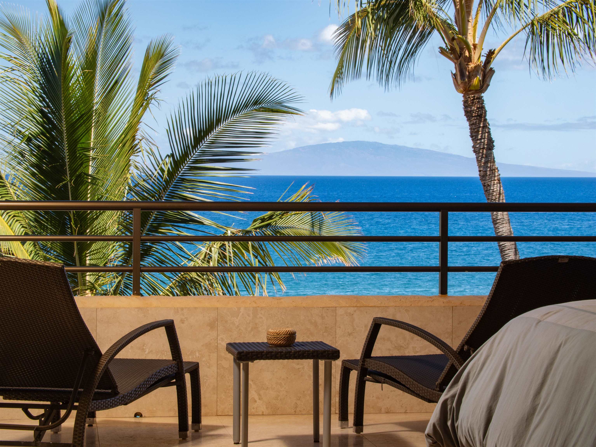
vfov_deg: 15.4
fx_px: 1653
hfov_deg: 20.4
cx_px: 298
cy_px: 224
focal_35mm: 96
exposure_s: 1/40
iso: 400
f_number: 14
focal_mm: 48
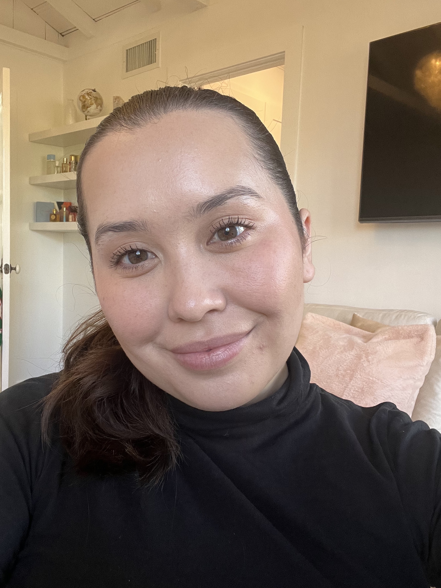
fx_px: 510
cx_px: 220
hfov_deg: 46.8
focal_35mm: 30
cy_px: 294
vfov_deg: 60.0
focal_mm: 2.71
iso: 125
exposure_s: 1/60
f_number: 2.2
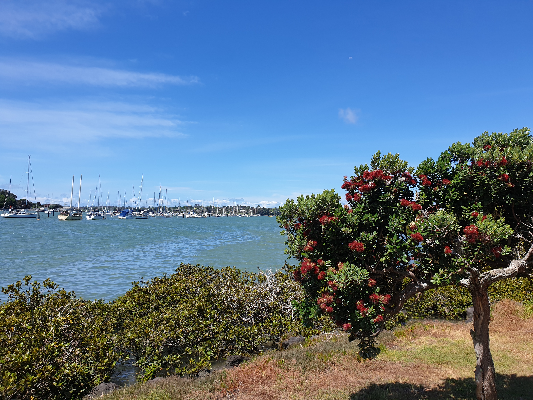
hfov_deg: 67.3
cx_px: 266
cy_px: 200
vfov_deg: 53.1
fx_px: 400
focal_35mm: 26
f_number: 2.4
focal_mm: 4.3
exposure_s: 1/1701
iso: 50
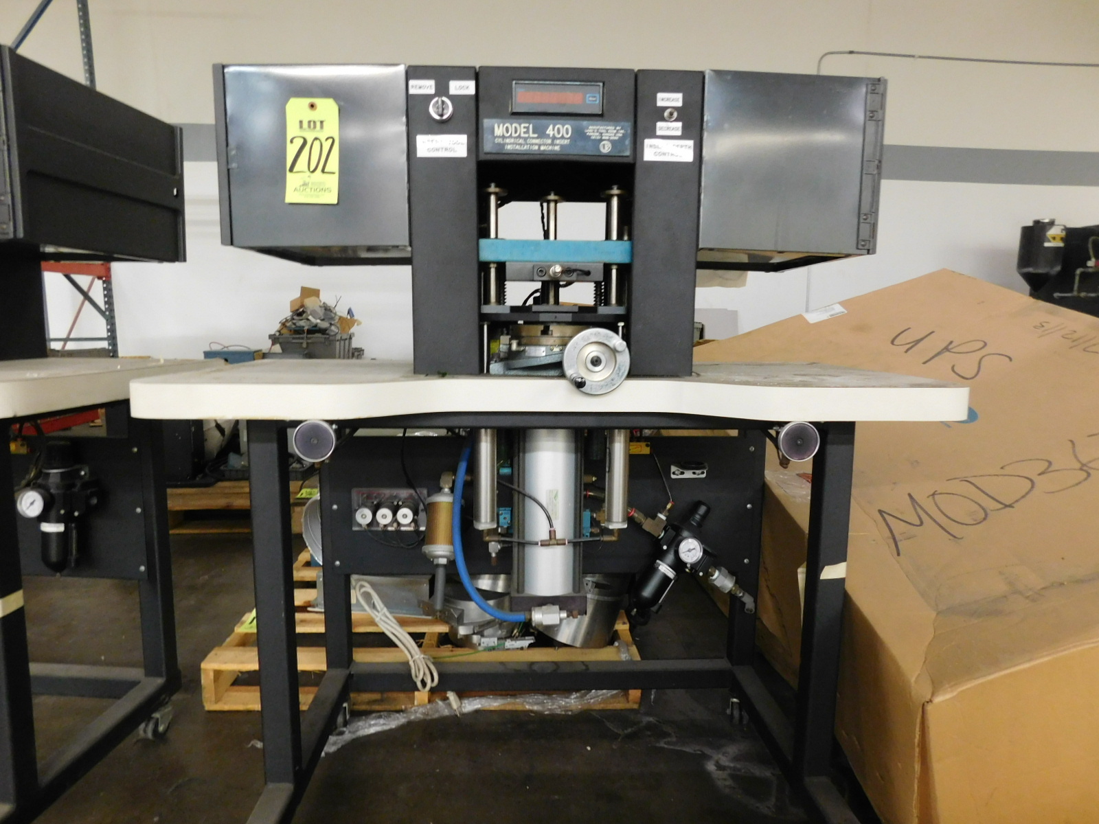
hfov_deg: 73.9
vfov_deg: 58.9
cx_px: 550
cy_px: 412
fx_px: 730
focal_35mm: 23
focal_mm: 4
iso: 400
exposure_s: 1/10
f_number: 3
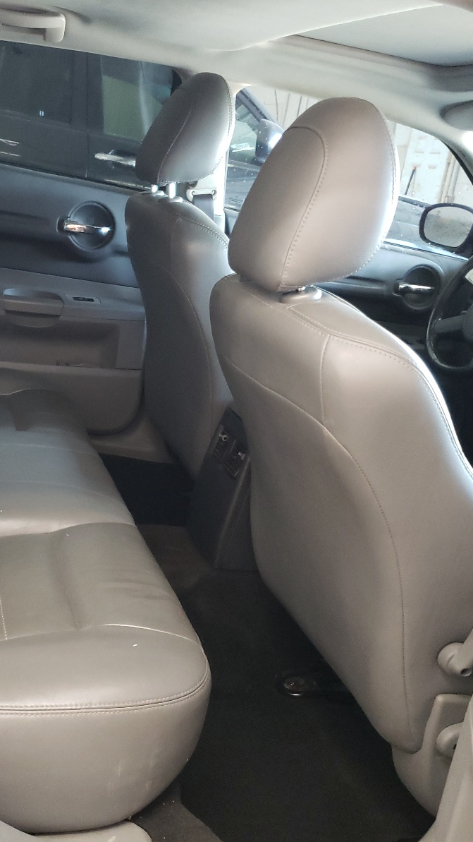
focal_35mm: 38
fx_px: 847
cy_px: 421
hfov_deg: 30.5
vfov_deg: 52.8
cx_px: 99
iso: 307
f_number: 1.5
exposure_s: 1/40
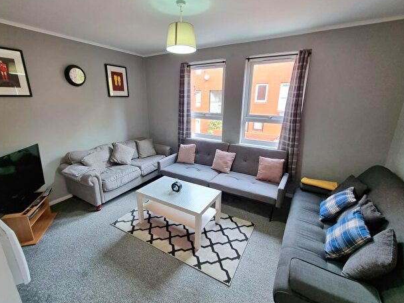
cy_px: 155
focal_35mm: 15
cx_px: 193
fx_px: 175
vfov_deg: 81.7
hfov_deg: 98.1
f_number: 2.2
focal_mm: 2.2
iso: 160
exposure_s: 1/50
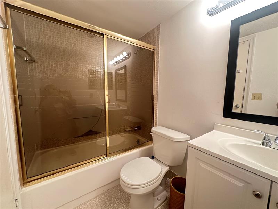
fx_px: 112
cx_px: 139
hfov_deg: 102.1
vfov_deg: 85.7
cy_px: 104
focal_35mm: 14
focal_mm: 2.22
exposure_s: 1/60
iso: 250
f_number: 2.2
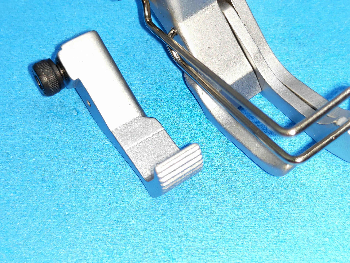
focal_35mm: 51
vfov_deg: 28.5
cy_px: 106
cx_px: 186
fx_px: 516
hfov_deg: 37.5
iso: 107
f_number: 1.7
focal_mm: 3.97
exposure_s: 1/100
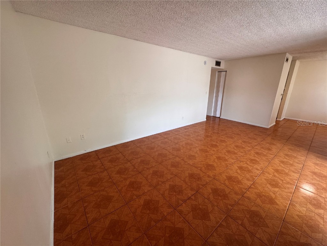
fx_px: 132
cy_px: 123
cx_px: 164
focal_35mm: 14
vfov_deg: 85.7
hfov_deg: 102.1
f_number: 2.2
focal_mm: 2.22
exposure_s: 1/120
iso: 250
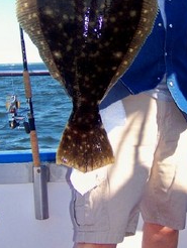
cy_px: 66
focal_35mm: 78
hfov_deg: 18.8
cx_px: 142
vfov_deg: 24.8
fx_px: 561
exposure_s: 1/320
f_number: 2.8
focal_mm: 5.85
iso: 64
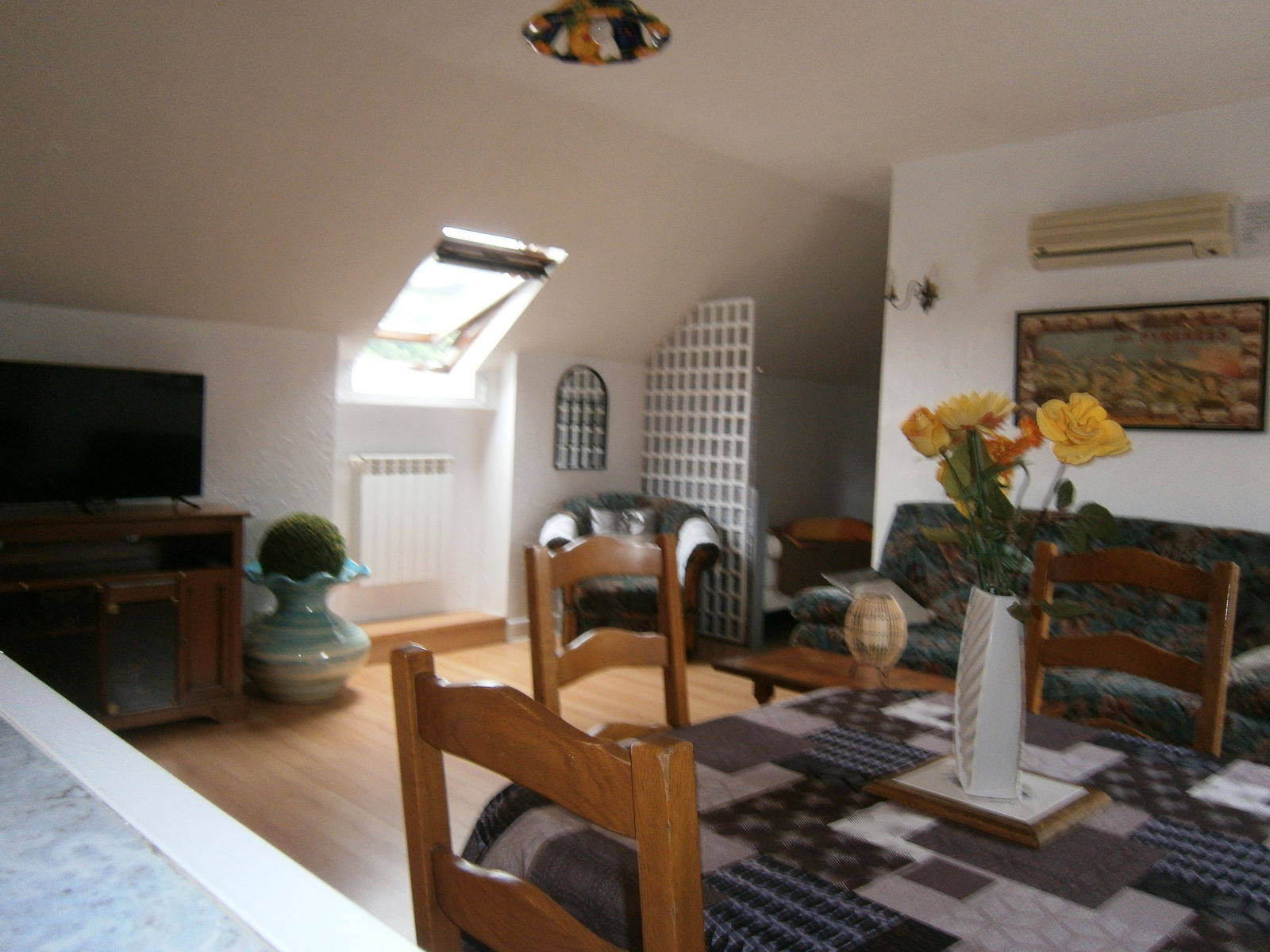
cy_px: 476
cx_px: 635
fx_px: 954
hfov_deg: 67.3
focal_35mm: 26
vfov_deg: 53.1
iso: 125
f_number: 2.8
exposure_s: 1/30
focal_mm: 4.7
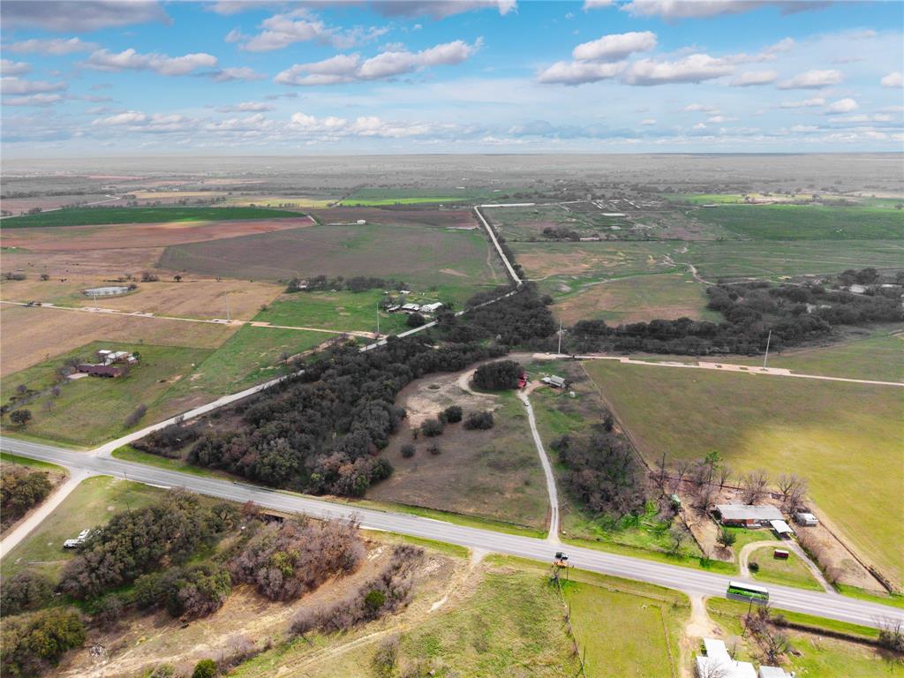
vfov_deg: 56.8
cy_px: 339
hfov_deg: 71.6
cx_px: 452
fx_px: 627
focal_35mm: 24
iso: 200
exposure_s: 1/4000
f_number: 1.8
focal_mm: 8.67
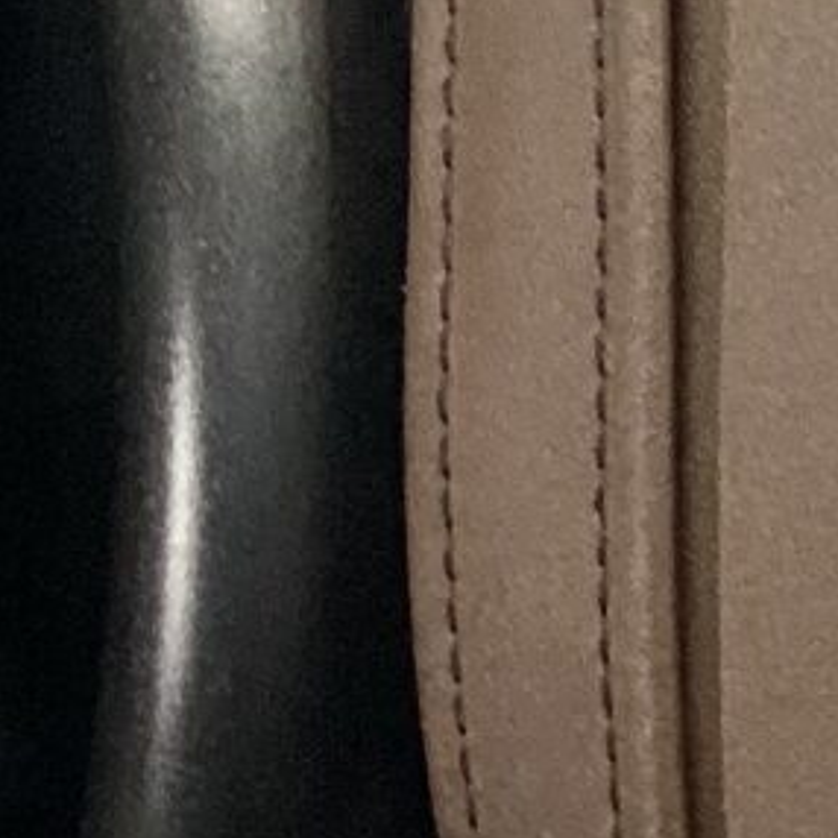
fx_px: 5040
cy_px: 152
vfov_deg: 9.5
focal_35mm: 184
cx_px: 2200
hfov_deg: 8.5
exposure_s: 1/60
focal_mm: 3.3
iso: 200
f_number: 2.4
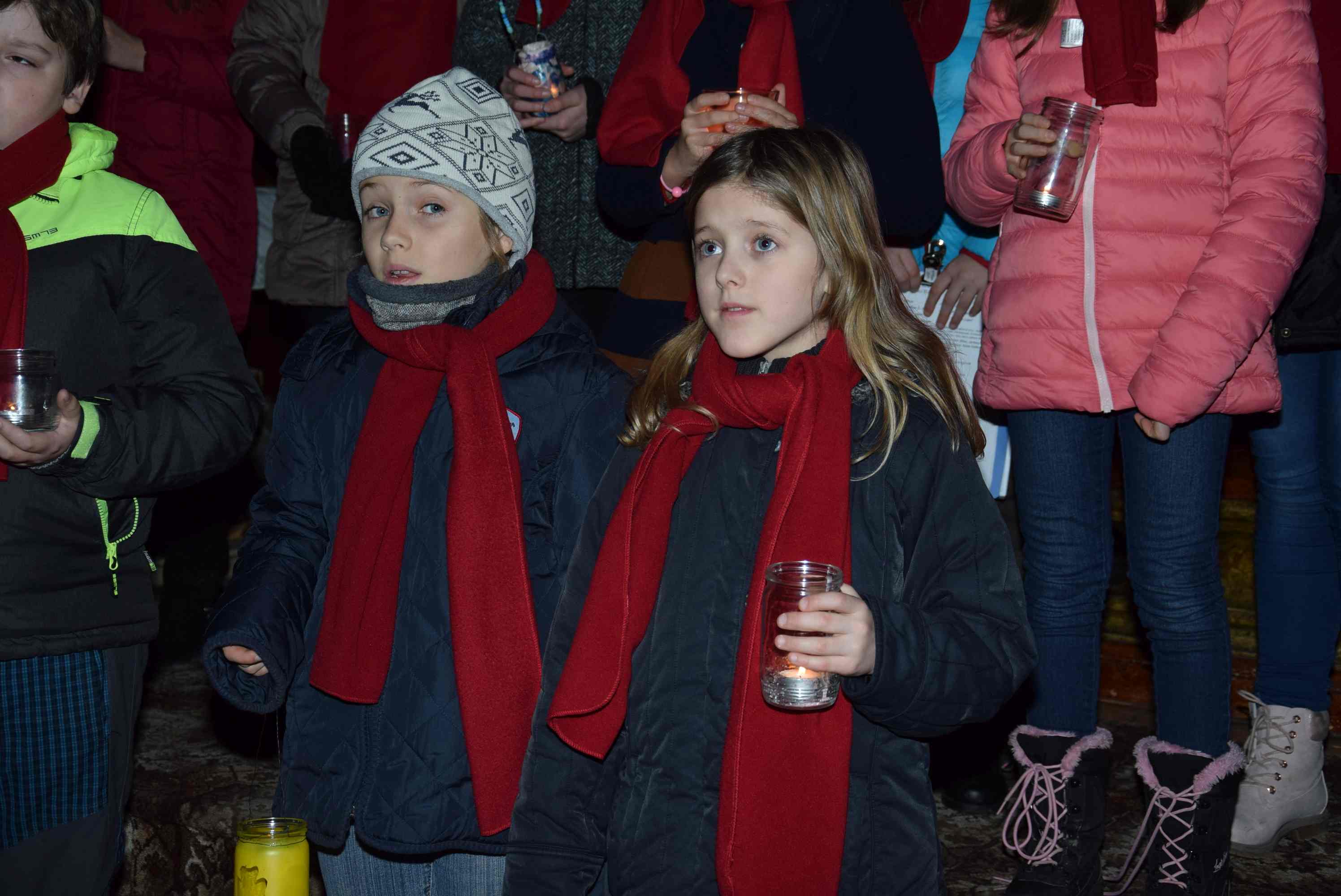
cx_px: 670
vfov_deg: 22.7
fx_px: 2237
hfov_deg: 33.4
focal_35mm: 60
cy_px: 448
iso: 400
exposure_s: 1/160
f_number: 4.5
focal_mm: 40
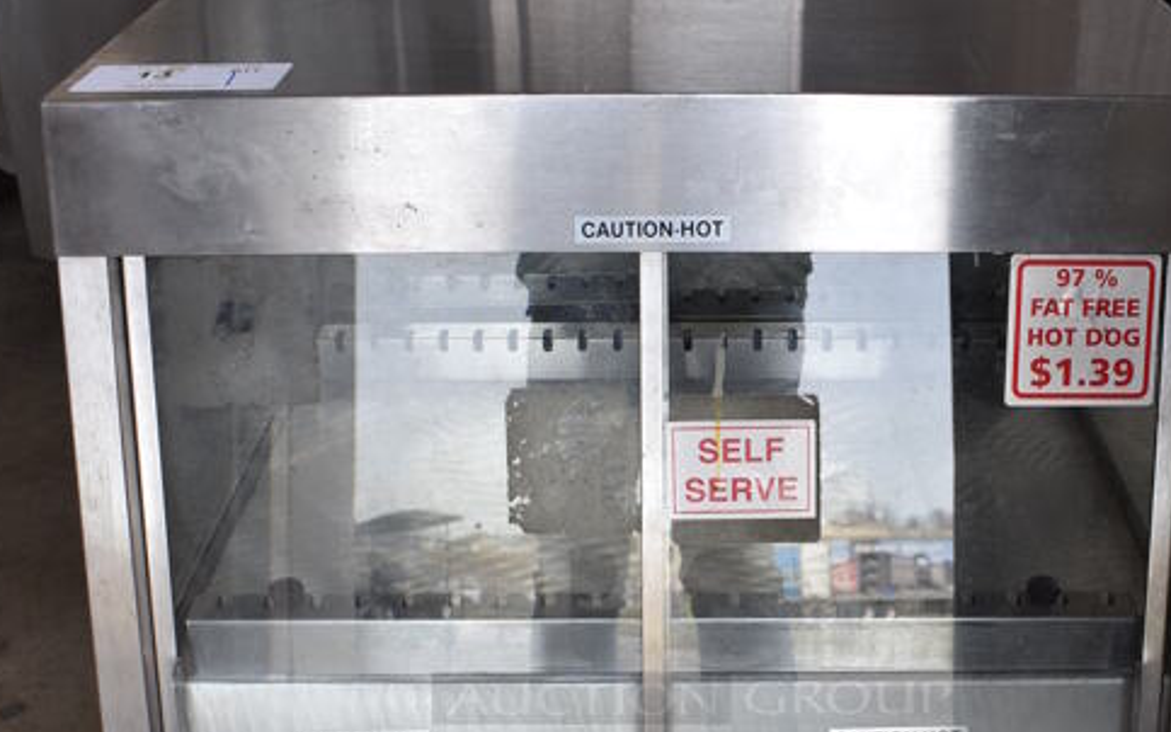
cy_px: 597
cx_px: 703
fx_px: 1660
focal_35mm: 52
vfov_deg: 24.4
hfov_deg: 38.7
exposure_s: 1/125
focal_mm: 18
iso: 280
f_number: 5.6
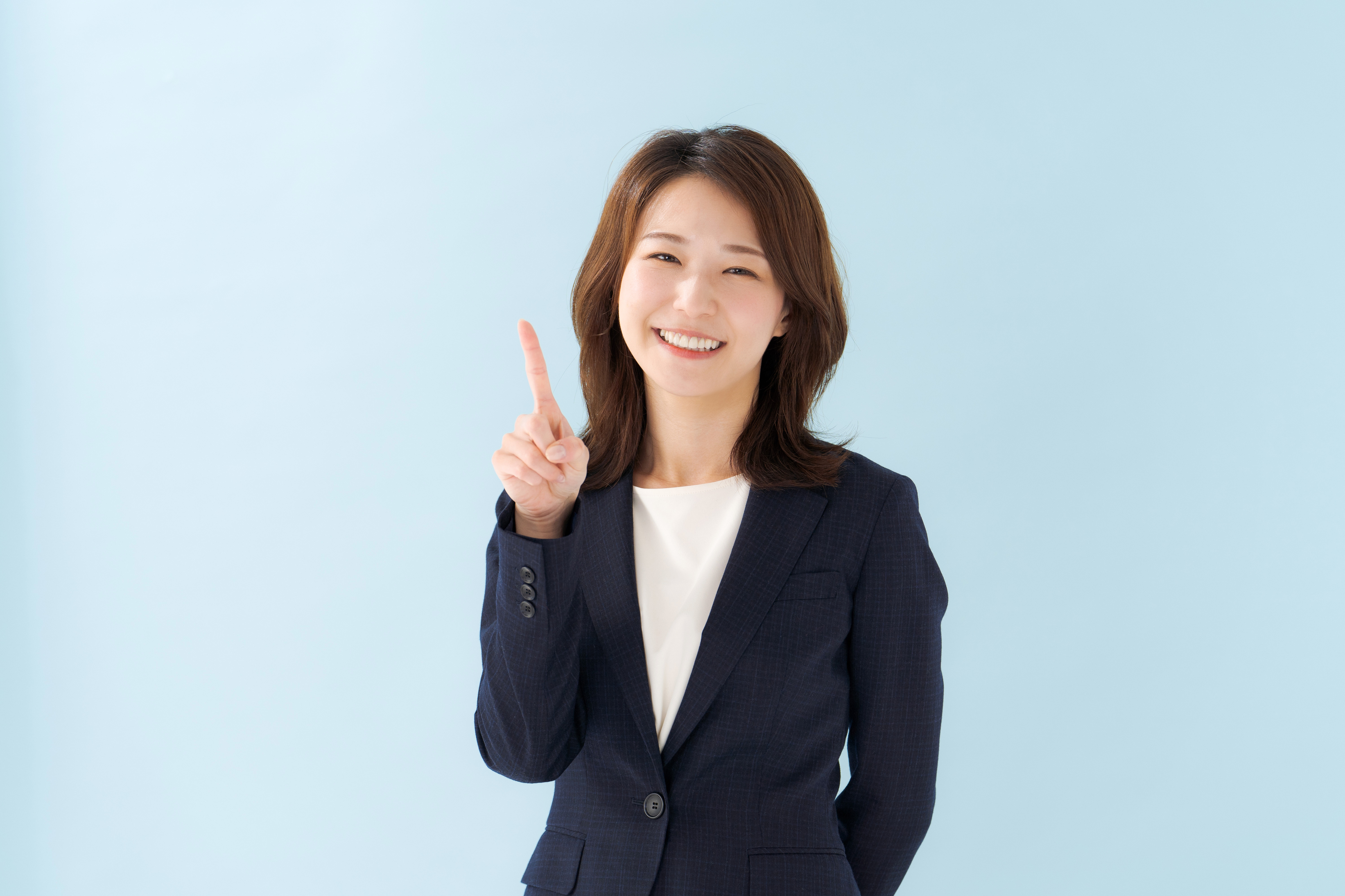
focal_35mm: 115
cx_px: 672
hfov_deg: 17.8
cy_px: 448
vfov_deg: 11.9
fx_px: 4296
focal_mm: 115
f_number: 4
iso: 250
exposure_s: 1/160
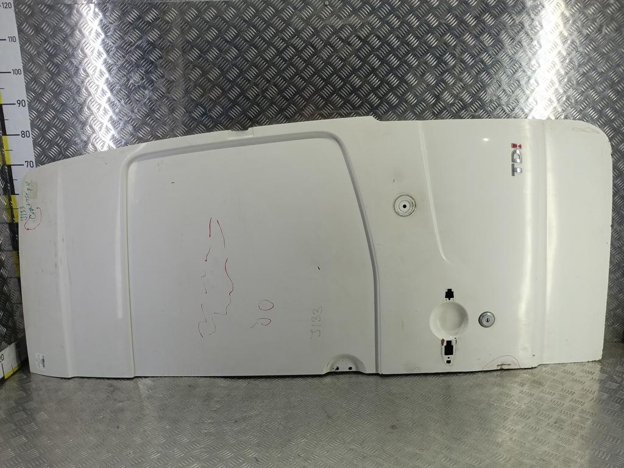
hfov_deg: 73.9
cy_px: 234
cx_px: 312
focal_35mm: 23
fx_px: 415
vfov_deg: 58.9
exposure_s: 1/100
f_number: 1.6
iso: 133
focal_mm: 4.11
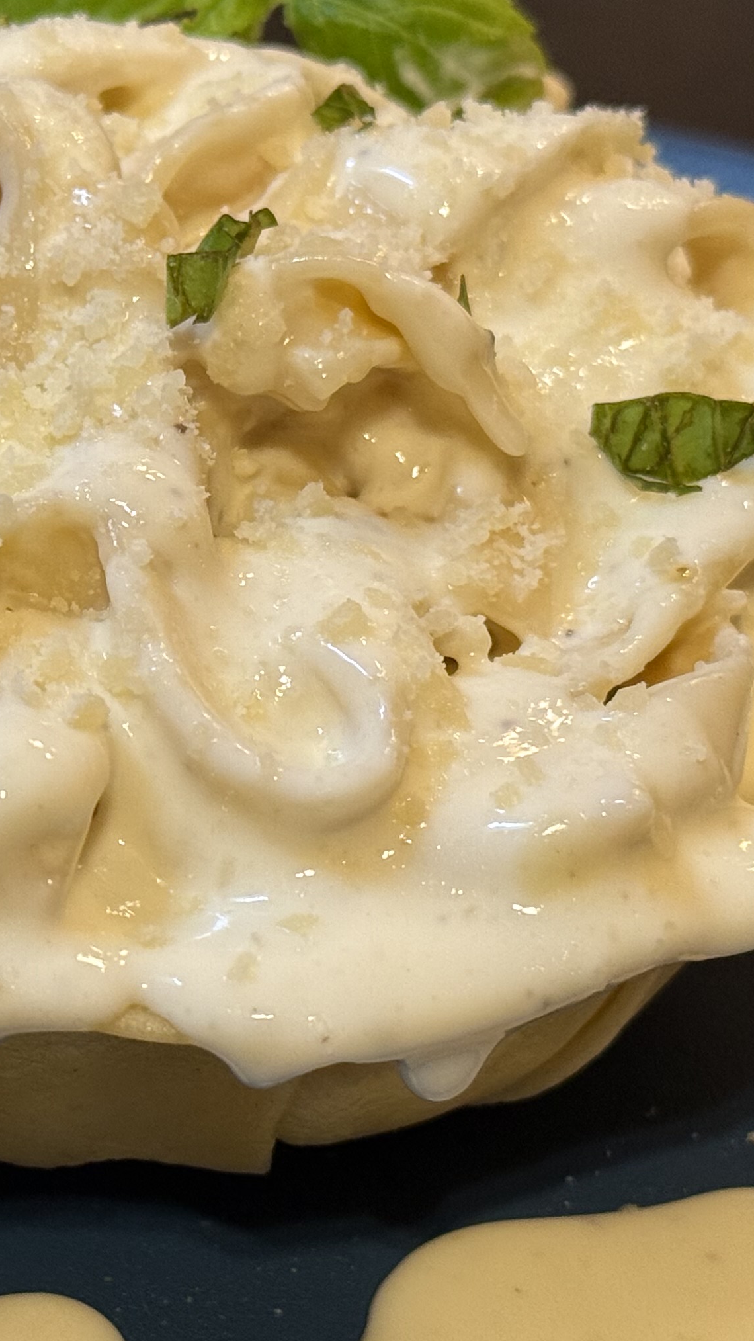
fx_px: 3697
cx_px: 93
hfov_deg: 11.6
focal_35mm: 104
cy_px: 671
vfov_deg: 20.6
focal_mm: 6.76
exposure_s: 1/60
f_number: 1.78
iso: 125
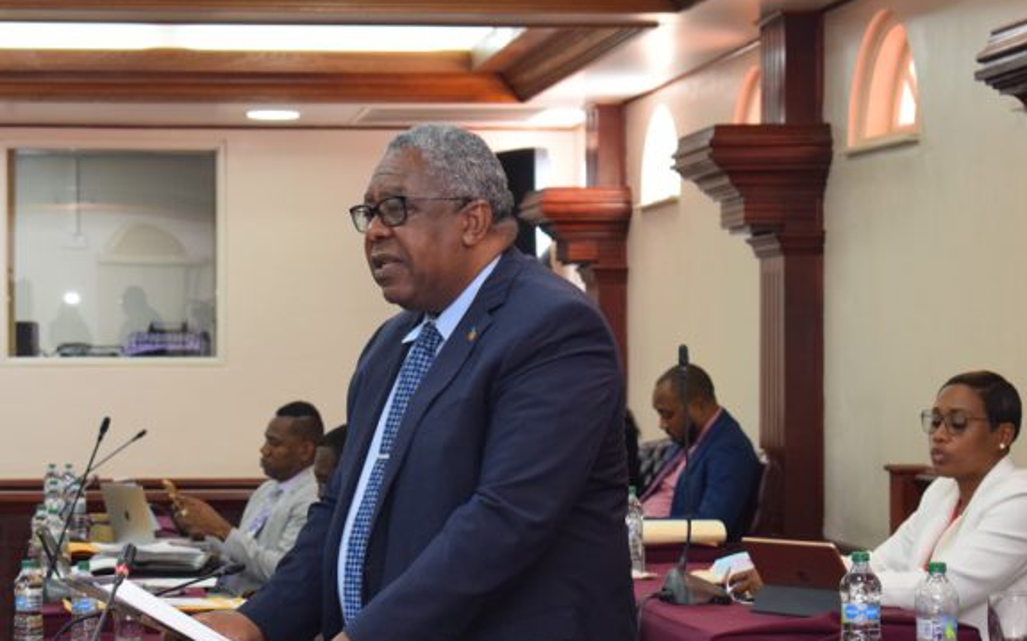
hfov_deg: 19.0
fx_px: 3069
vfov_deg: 11.9
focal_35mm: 110
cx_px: 413
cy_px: 393
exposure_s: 1/60
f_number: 5.6
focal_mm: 55
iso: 1400
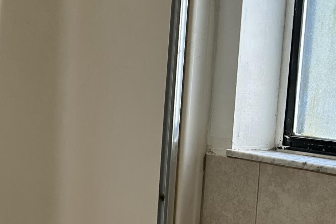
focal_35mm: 88
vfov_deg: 15.4
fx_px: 821
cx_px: -3
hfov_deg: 22.2
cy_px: 188
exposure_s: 1/121
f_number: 1.5
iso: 100
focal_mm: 5.7
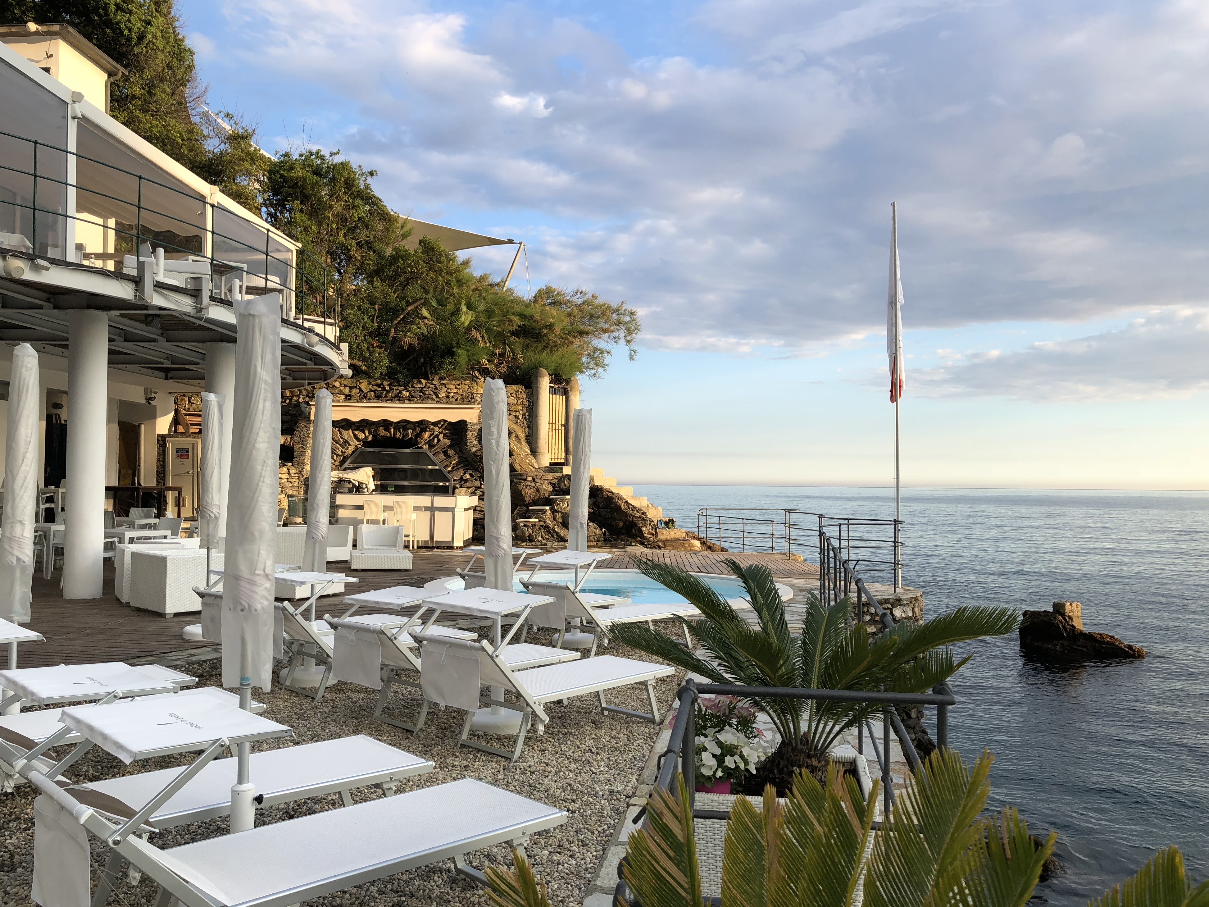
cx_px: 594
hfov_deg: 61.7
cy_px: 459
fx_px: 1013
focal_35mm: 29
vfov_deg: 48.2
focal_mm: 4
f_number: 1.8
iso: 20
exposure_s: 1/592
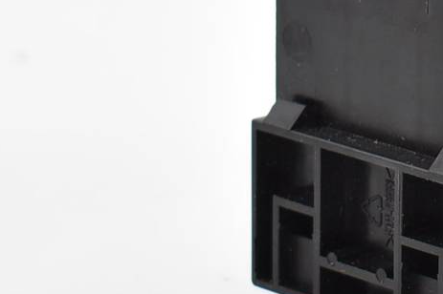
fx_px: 3017
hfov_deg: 8.3
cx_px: 544
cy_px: 1
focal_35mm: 245
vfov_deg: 5.6
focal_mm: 35
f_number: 4.5
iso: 100
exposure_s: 1/30
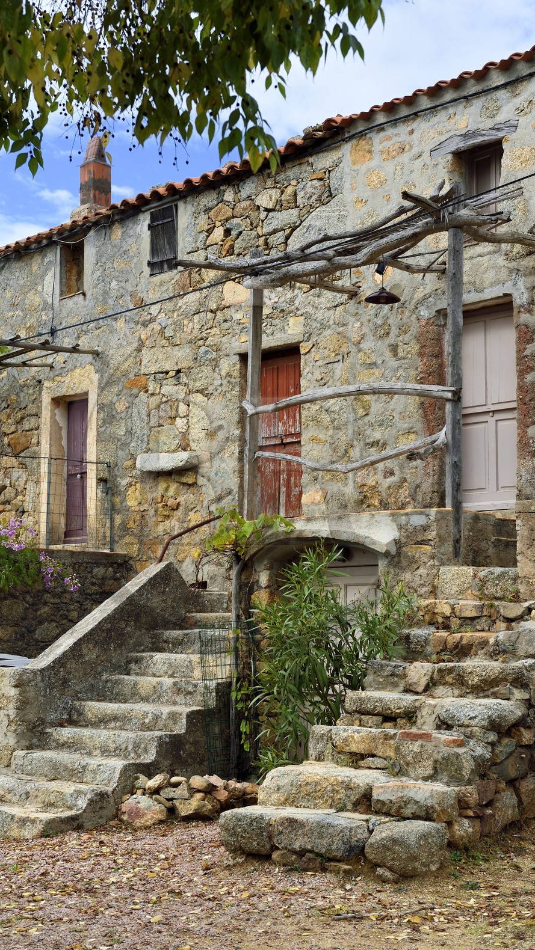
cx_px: 246
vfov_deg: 39.2
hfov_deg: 22.6
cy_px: 472
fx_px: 1336
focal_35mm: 53
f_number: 9
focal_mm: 50
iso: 200
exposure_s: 1/250
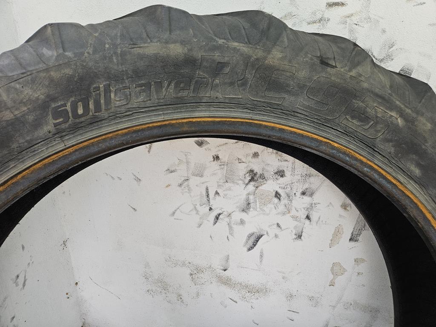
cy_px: 164
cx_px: 218
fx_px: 290
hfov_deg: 73.9
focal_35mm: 23
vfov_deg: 58.9
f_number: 1.8
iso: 50
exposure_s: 1/100
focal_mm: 5.4
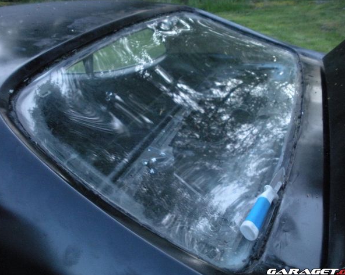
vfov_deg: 39.1
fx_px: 388
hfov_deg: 47.9
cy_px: 138
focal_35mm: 38
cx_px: 180
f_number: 3.5
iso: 400
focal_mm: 6.3
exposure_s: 1/62.1
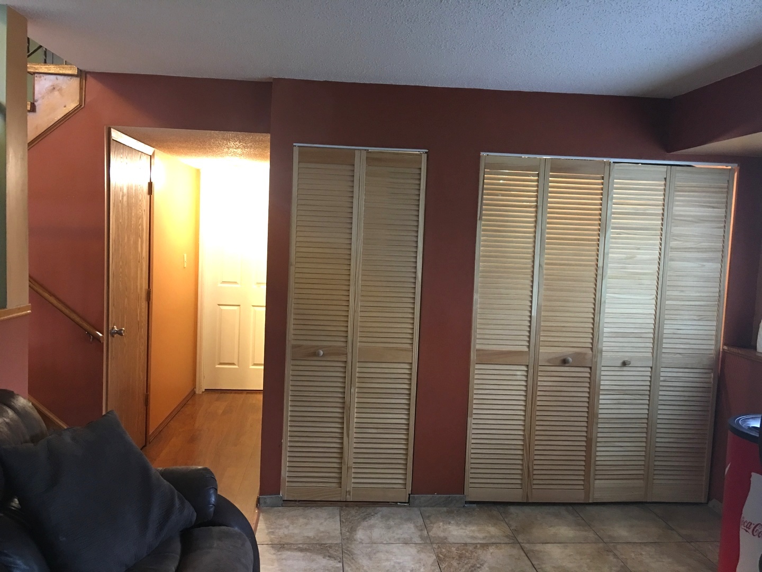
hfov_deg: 61.7
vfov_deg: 48.2
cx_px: 381
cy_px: 286
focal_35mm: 29
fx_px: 638
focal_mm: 4.15
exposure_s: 1/8
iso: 80
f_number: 2.2
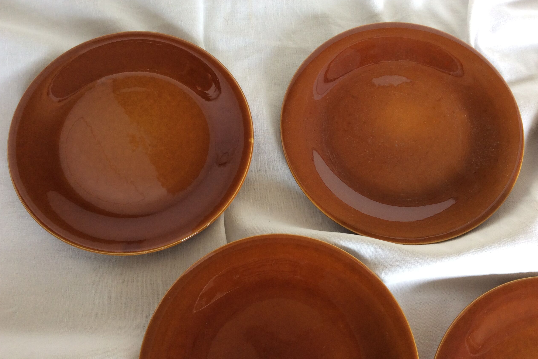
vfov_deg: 38.8
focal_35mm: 34
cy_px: 204
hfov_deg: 55.8
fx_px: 508
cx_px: 269
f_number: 2.4
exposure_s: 1/25
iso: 50
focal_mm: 3.3
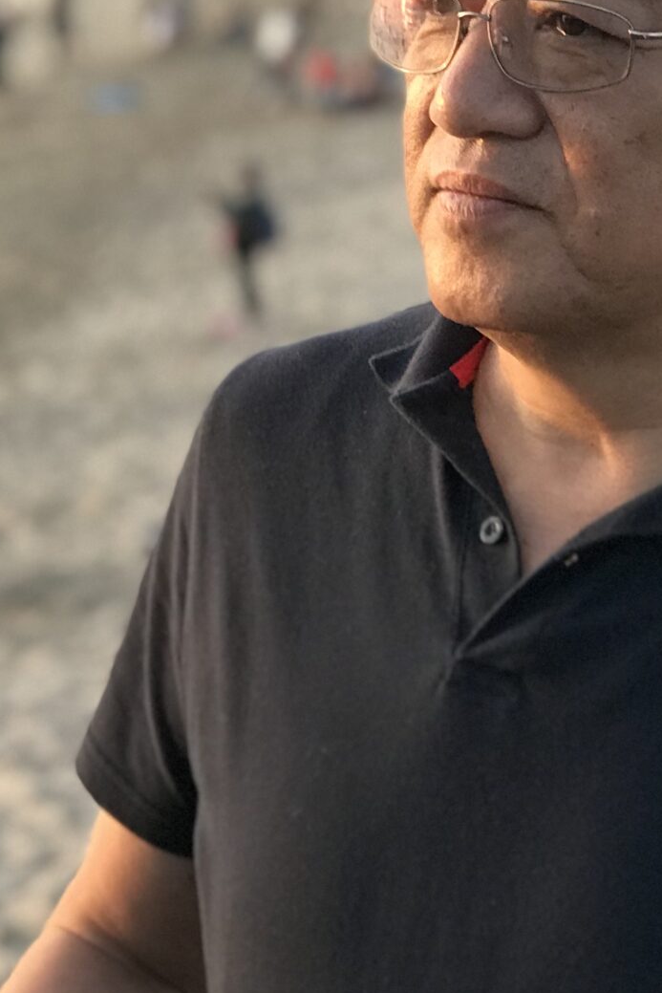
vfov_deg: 14.0
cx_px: 306
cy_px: 164
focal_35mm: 146
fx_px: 4026
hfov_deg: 9.4
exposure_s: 1/120
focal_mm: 6.6
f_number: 2.8
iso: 100
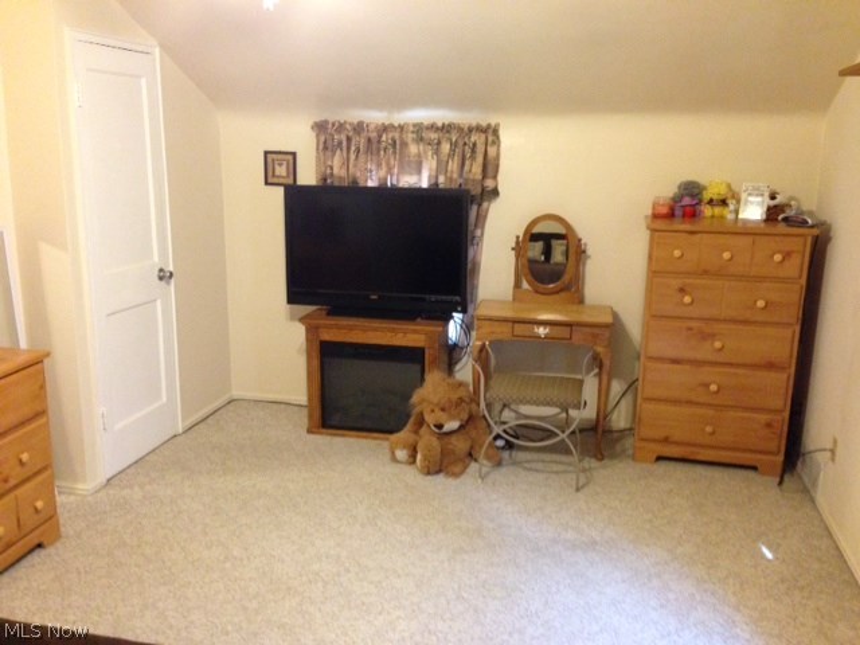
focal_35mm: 33
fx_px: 820
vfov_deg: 42.9
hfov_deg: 55.4
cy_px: 322
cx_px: 430
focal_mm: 4.12
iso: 400
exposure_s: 1/20
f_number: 2.4
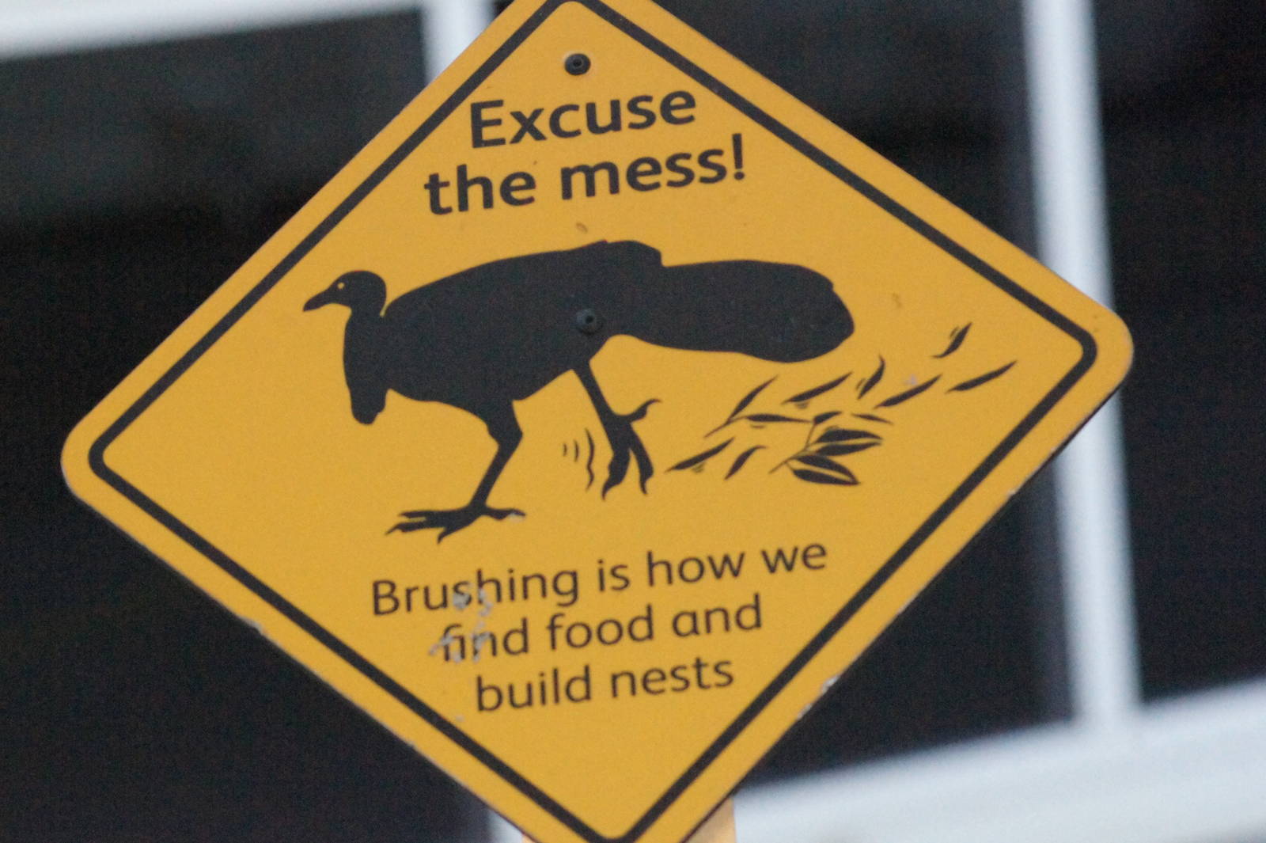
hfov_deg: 11.4
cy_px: 422
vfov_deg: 7.6
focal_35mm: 180
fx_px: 6326
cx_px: 633
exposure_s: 1/500
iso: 6400
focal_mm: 120
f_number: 9
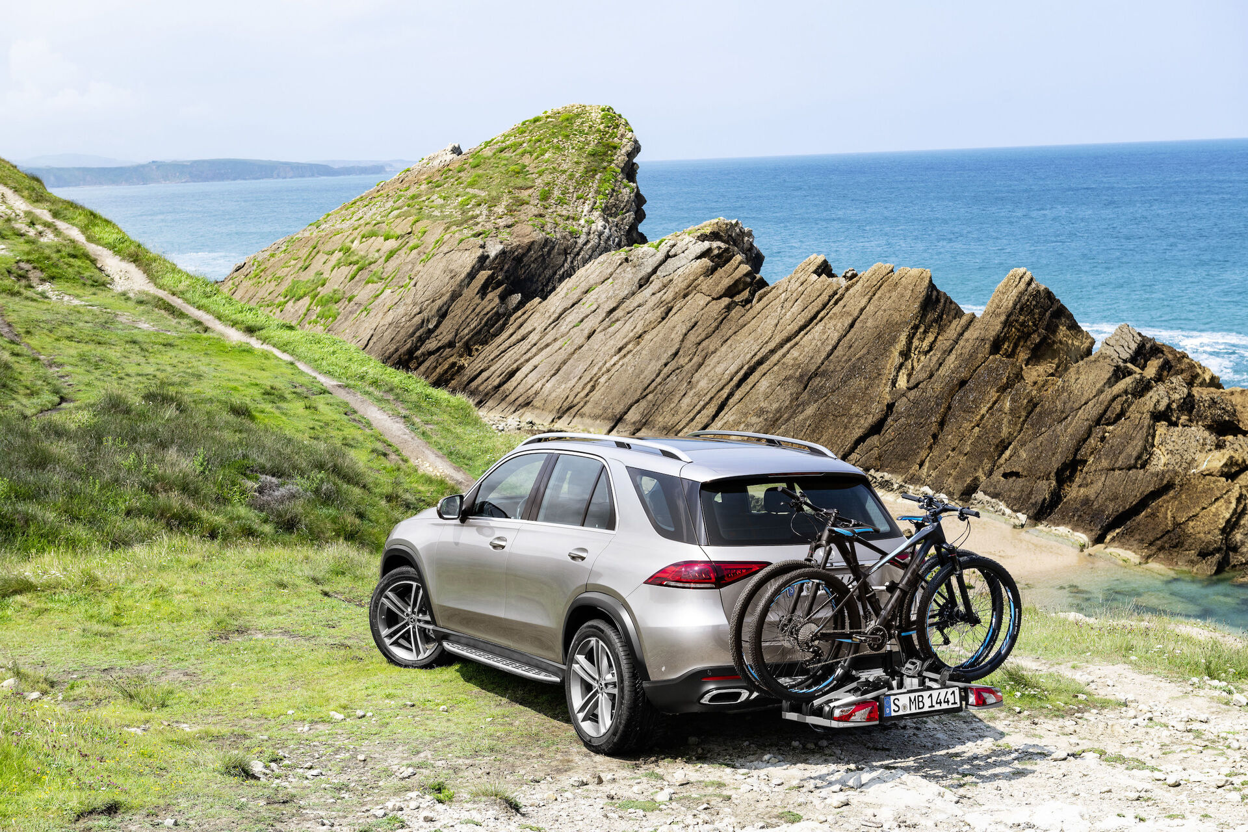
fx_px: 1803
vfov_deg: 26.0
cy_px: 416
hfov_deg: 38.2
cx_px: 624
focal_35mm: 52
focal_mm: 52
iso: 100
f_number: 8
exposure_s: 1/500
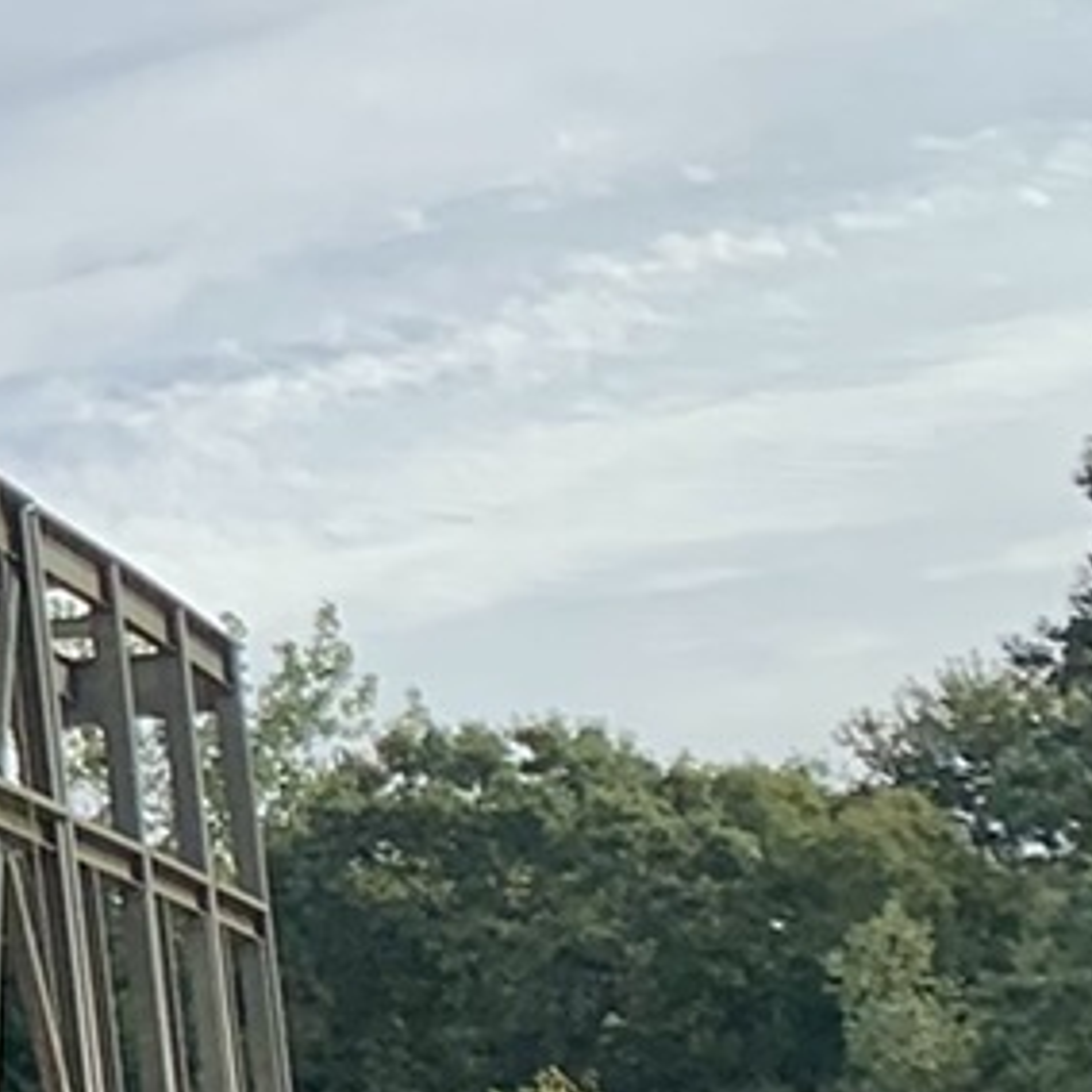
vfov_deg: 10.5
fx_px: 5925
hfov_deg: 8.2
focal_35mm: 166
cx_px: -2634
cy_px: 611
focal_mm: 4.25
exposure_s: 1/1812
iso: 25
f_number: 1.8
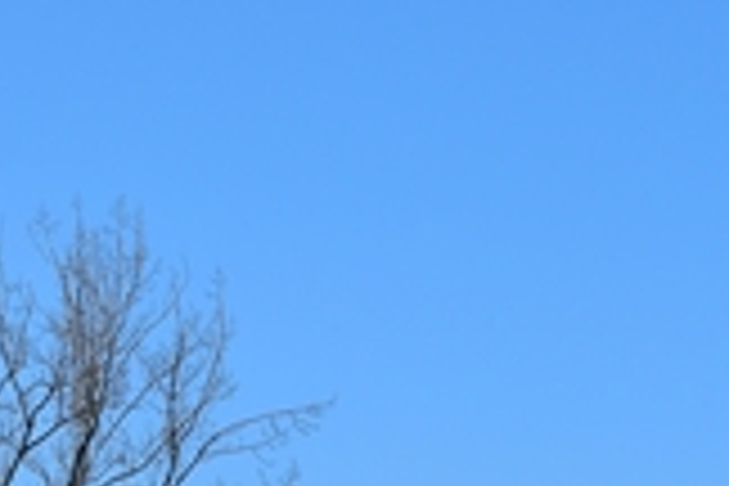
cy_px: 878
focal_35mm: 244
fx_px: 4941
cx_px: 81
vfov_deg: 5.5
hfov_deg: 8.4
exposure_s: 1/125
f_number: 11
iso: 110
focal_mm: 44
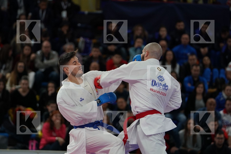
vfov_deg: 5.8
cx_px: 116
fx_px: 1527
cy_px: 77
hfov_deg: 8.7
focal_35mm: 238
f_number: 2.8
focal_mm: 159
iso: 1250
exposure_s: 1/1000
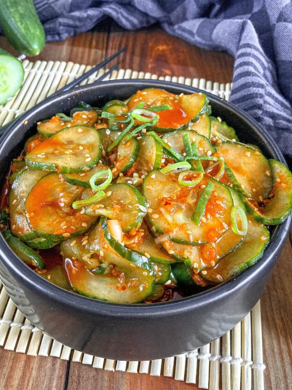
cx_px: 143
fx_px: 383
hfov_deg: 41.8
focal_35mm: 34
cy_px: 204
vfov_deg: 53.9
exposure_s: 1/55
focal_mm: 3.99
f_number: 1.8
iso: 320
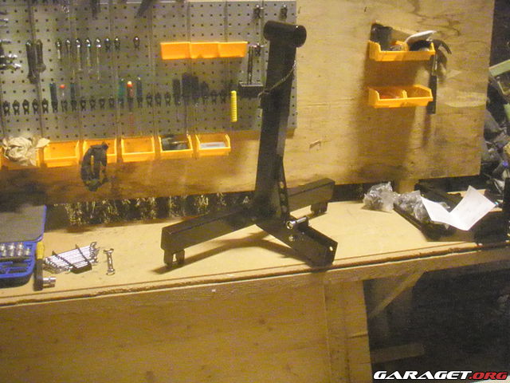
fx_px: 560
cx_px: 255
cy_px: 192
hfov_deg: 49.0
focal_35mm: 38
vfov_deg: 37.7
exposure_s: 1/10
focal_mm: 6.7
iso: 3200
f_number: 3.5
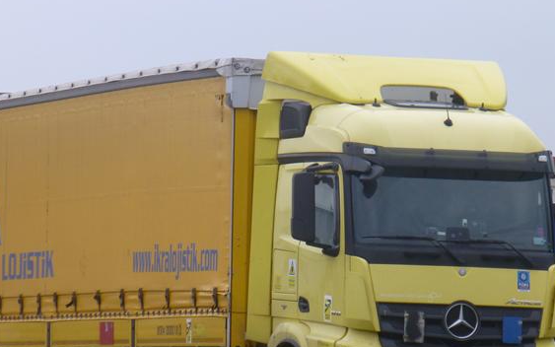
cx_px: 231
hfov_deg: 5.6
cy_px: 221
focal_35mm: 375
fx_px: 5673
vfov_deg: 3.5
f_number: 5.7
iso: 200
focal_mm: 44.4
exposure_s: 1/80
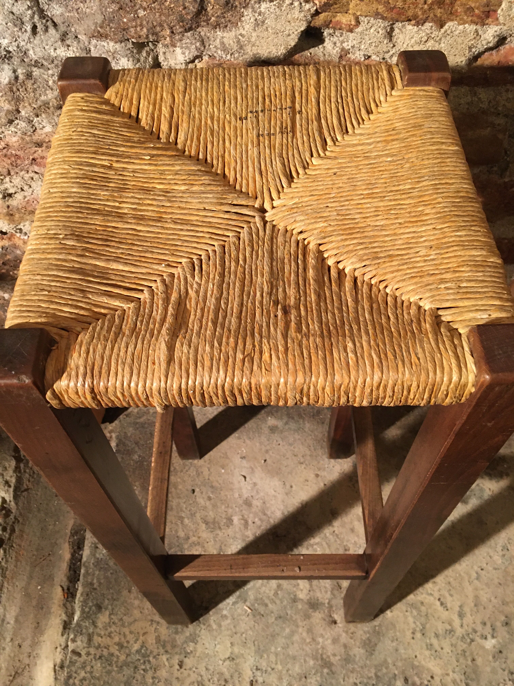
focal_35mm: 29
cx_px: 257
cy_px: 343
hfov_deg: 48.2
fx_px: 574
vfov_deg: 61.7
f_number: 2.2
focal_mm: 4.15
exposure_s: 1/20
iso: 200
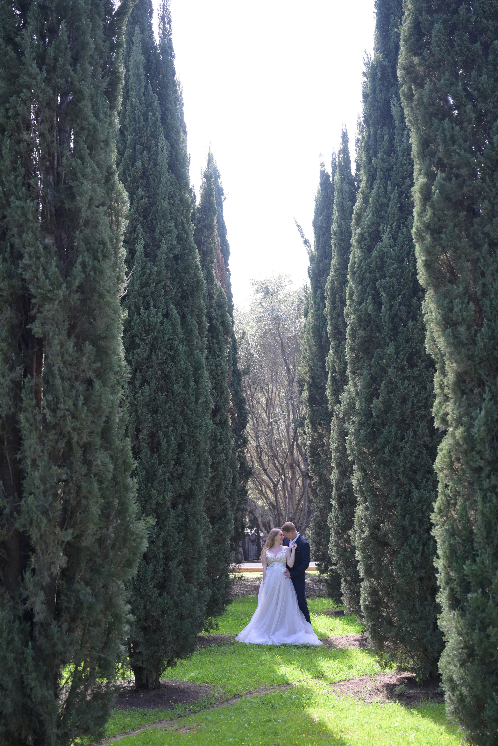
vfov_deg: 48.4
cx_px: 249
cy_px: 373
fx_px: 829
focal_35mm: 40
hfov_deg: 33.4
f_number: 3.5
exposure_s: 1/250
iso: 125
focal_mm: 40
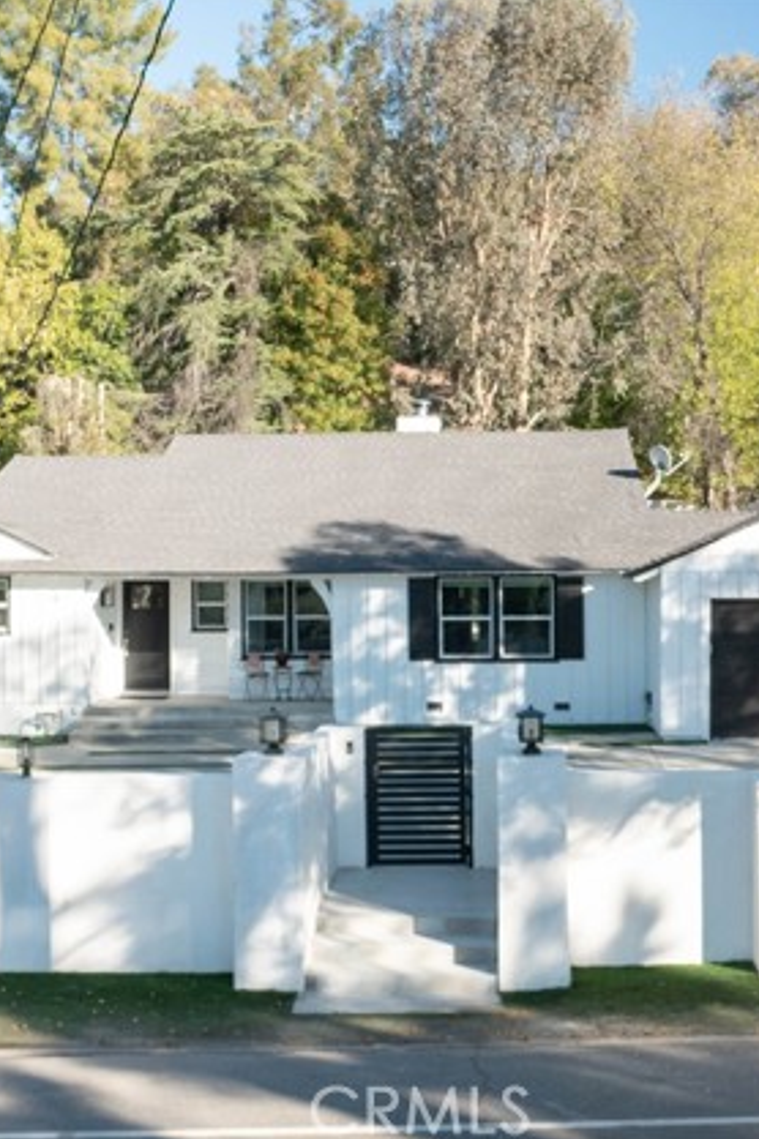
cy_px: 568
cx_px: 448
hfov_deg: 31.1
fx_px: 1360
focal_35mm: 43
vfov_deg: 45.4
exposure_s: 1/50
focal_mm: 10.26
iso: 100
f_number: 4
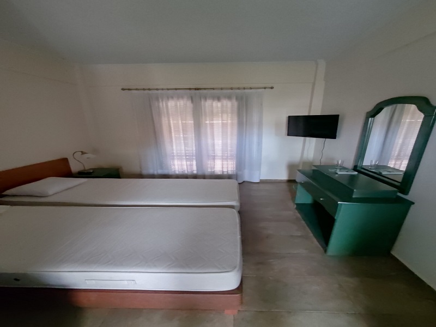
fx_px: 189
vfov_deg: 81.7
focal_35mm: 15
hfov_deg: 98.2
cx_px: 218
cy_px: 164
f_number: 2.2
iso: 780
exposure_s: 1/33
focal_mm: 1.6
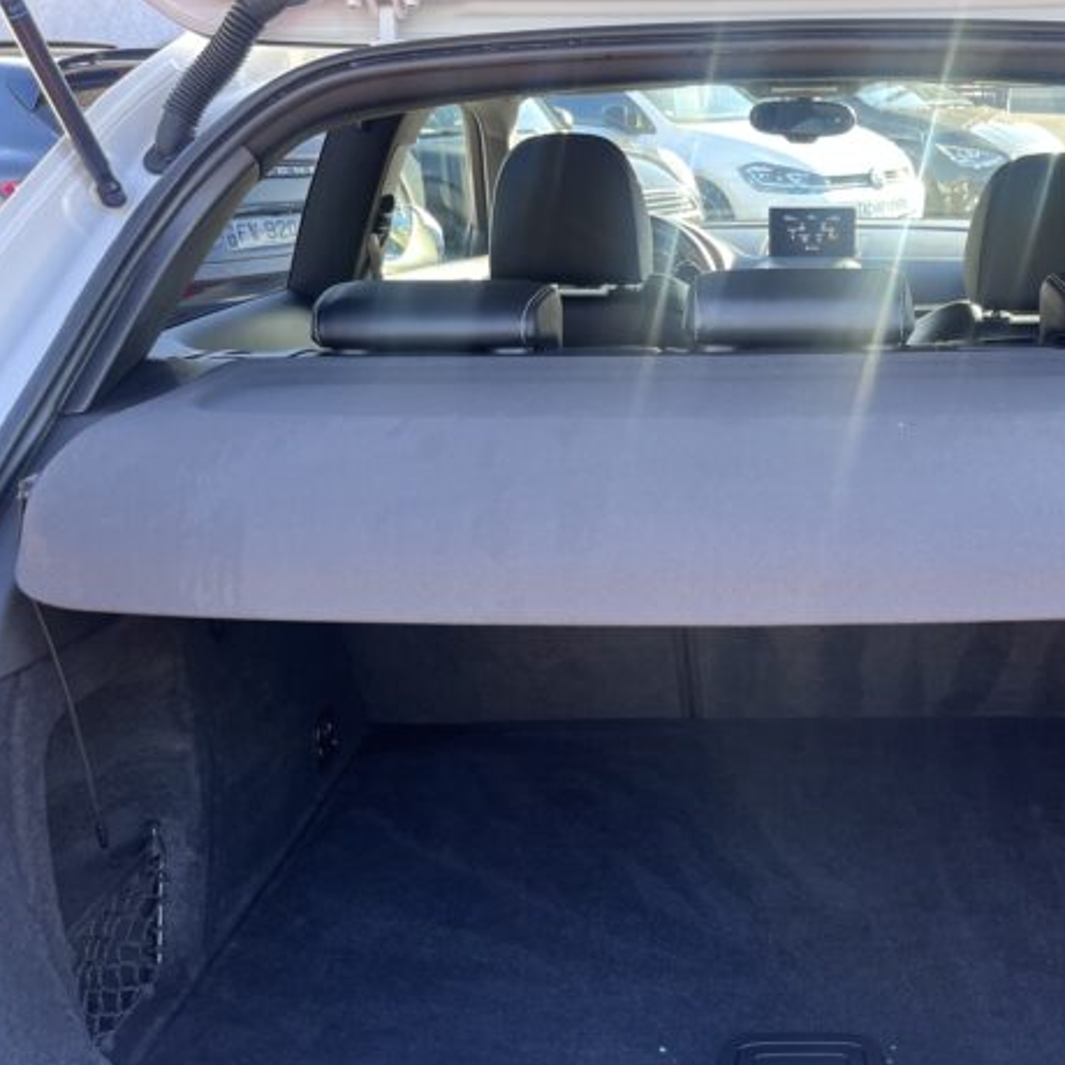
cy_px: 616
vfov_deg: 41.7
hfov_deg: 40.8
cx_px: 787
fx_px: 1392
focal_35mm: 40
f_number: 1.6
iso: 80
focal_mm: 5.1
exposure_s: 1/122
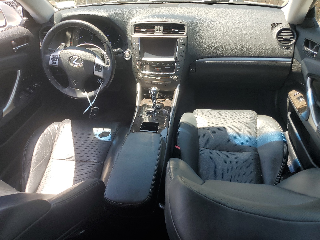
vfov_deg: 53.1
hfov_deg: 67.3
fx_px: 240
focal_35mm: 26
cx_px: 160
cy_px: 120
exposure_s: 1/385
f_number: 1.5
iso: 50
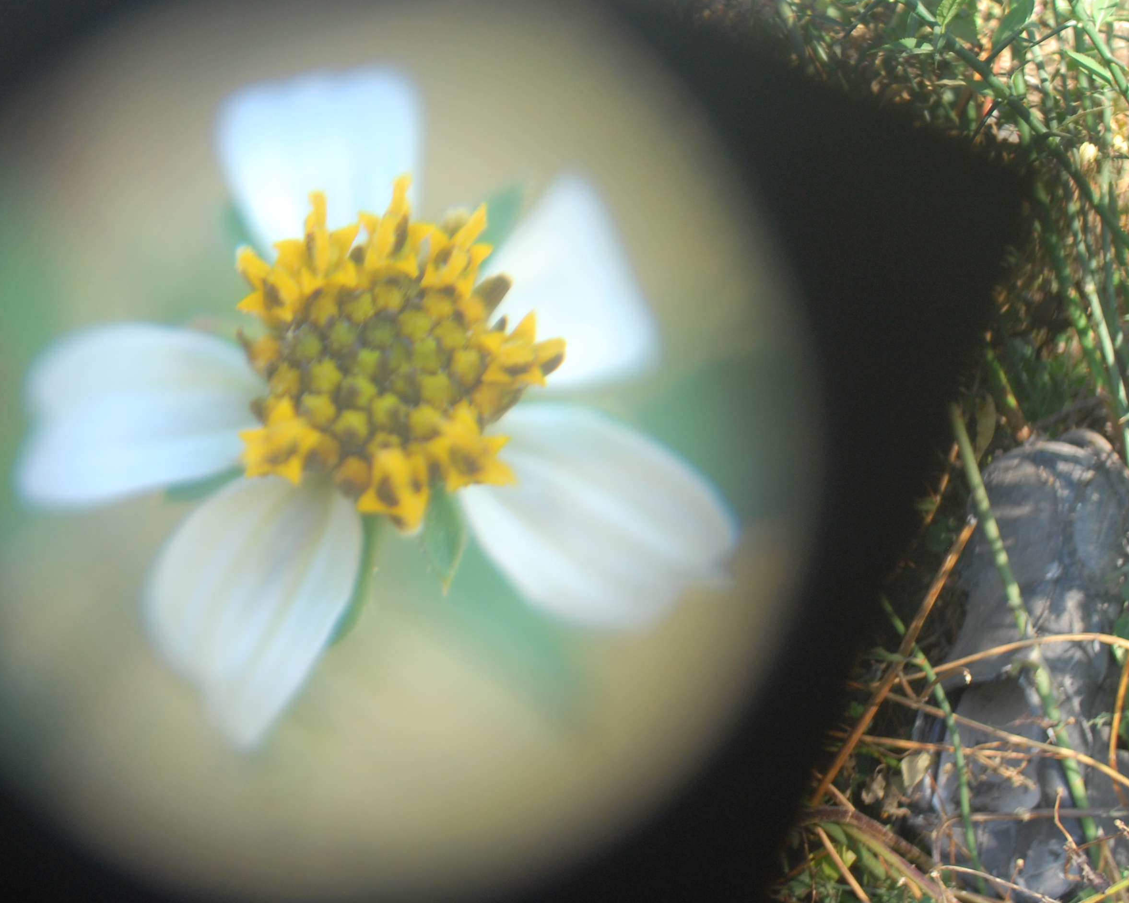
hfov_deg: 36.1
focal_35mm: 51
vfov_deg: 29.6
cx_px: 334
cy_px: 381
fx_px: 1704
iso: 200
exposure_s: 1/80
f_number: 4.5
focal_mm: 22
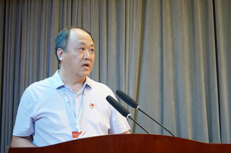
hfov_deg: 35.7
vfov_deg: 24.1
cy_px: 76
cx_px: 116
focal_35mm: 56
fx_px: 359
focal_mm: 56
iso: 1000
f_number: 5
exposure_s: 1/60
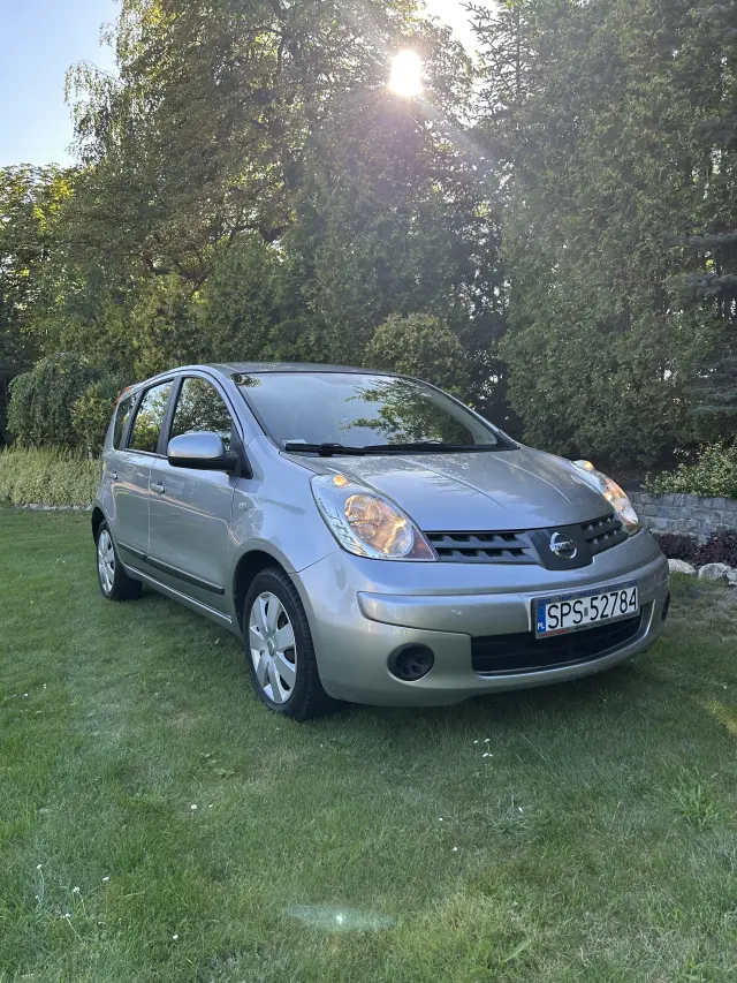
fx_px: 738
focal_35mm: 26
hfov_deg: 53.1
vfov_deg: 67.3
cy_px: 492
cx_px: 368
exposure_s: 1/575
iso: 50
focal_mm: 5.7
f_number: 1.5
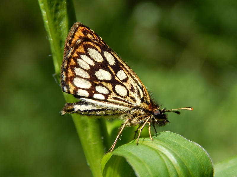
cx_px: 118
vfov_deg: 12.9
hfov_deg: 17.1
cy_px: 88
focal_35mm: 115
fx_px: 787
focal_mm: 20.5
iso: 125
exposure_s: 1/400
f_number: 4.6
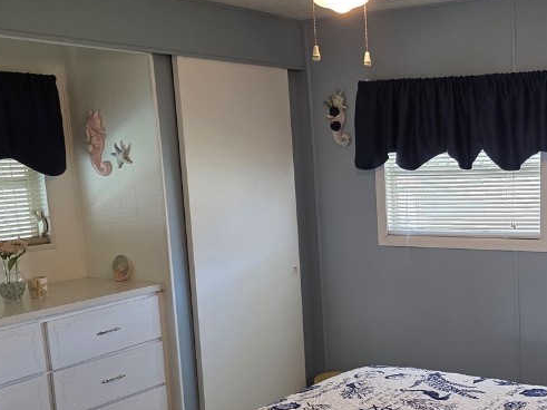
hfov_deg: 38.0
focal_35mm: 48
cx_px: 448
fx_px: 758
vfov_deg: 30.1
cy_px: 261
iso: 200
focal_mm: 6.3
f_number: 1.7
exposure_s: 1/120
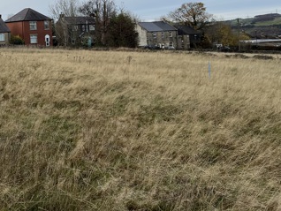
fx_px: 398
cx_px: 35
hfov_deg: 36.8
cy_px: 15
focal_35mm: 49
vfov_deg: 28.4
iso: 50
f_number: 1.5
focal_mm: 5.7
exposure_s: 1/2513
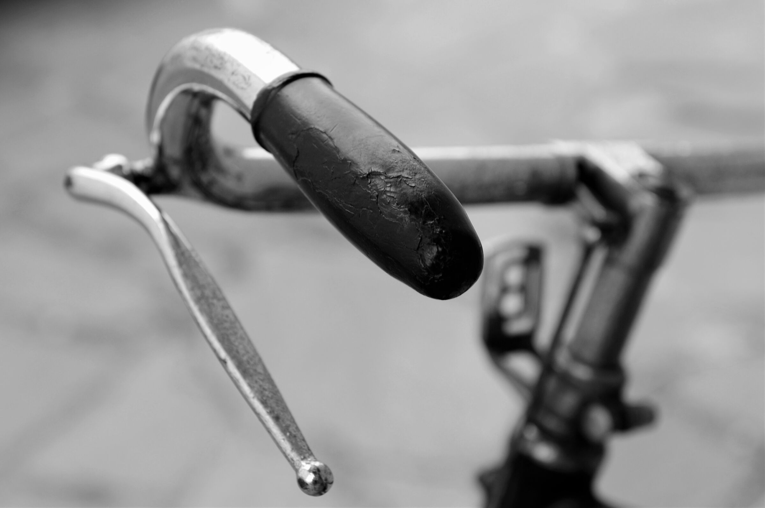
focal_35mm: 105
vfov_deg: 13.0
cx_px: 382
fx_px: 2229
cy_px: 254
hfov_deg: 19.5
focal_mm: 70
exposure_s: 1/40
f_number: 5
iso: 200
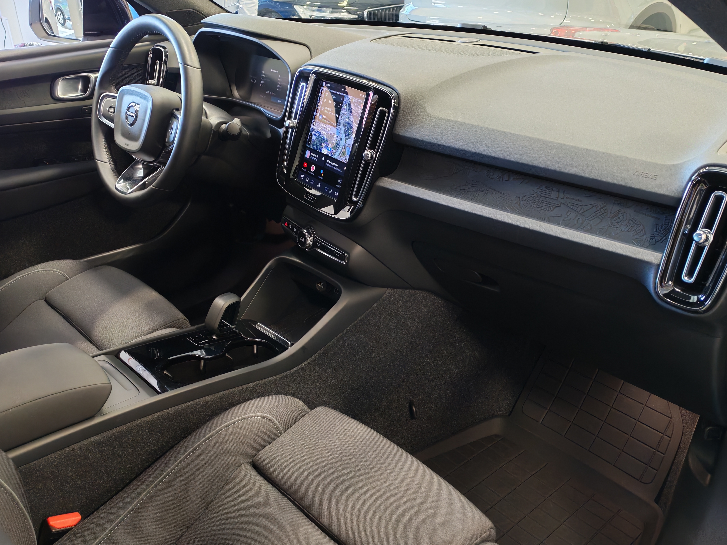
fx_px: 693
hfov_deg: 55.4
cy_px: 272
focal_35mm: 33
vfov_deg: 42.9
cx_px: 364
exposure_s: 1/50
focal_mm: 6.12
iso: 1000
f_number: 1.9
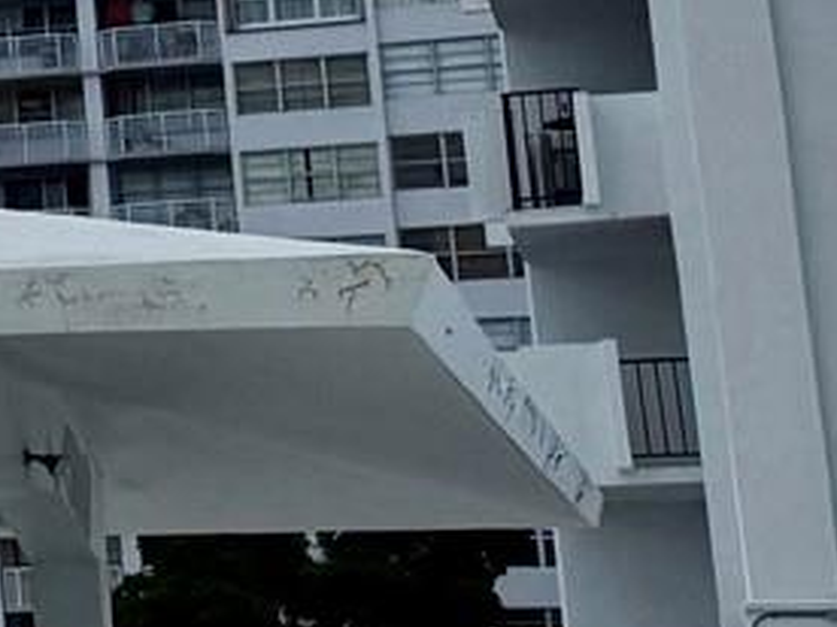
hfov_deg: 10.8
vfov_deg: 10.6
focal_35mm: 139
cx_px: -1483
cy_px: 18
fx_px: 3361
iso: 100
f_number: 1.78
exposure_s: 1/10309
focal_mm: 6.76
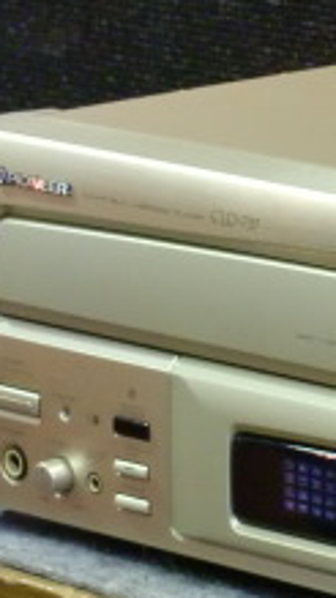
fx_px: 4694
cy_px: 328
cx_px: 817
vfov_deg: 7.3
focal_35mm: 296
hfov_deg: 4.0
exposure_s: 1/13
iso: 400
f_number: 5.2
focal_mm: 16.5
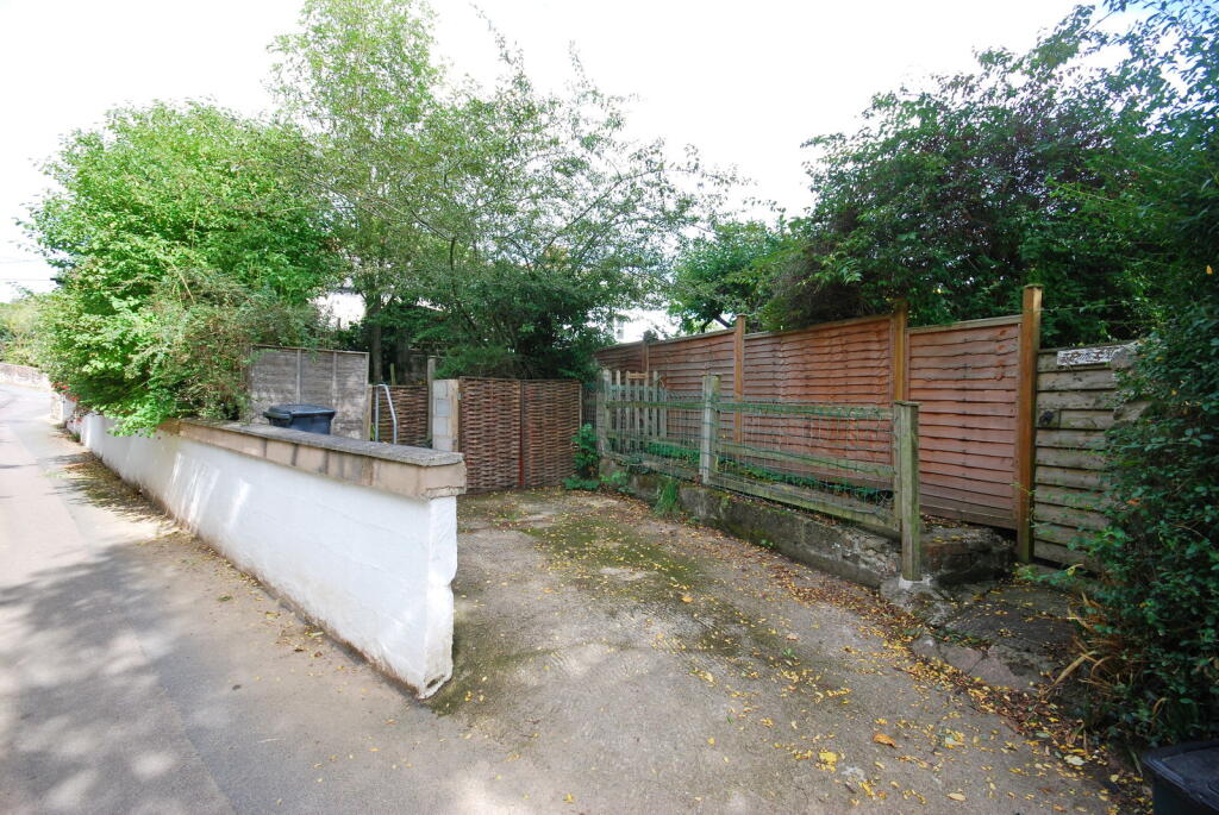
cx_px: 610
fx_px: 508
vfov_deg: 77.5
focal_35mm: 15
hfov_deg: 100.3
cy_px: 408
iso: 200
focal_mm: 10
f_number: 8
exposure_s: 1/80
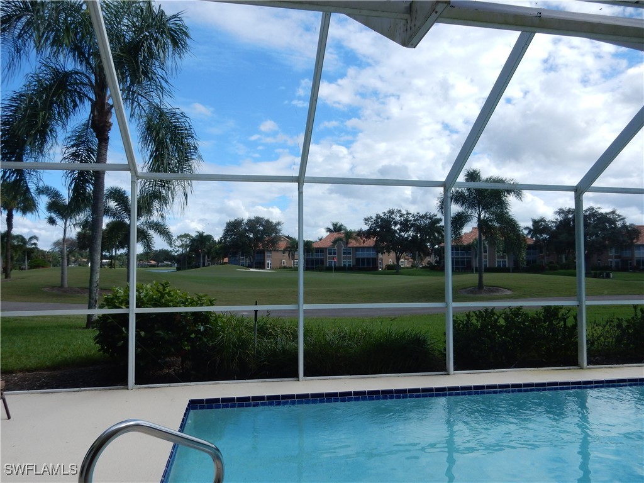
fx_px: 465
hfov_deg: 69.4
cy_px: 242
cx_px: 322
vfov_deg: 54.9
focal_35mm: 25
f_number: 3.7
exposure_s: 1/1000
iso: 125
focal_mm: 4.5
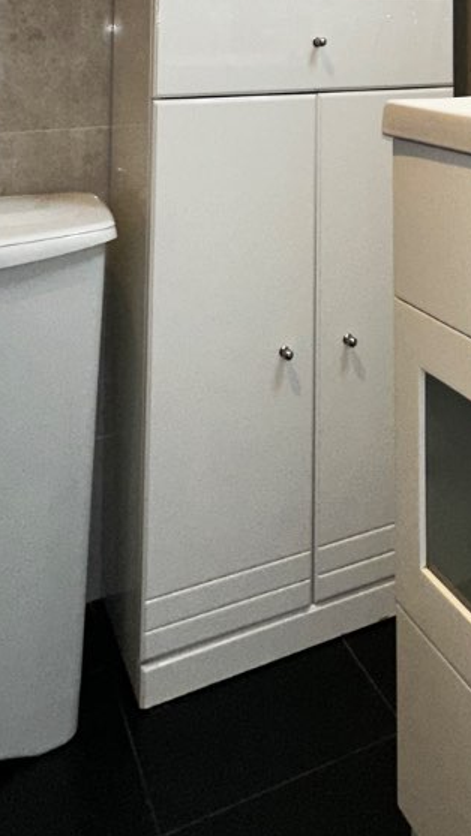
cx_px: 422
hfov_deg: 28.0
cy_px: -51
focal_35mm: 41
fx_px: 910
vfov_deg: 41.1
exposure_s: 1/122
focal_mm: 2.22
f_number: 2.2
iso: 64
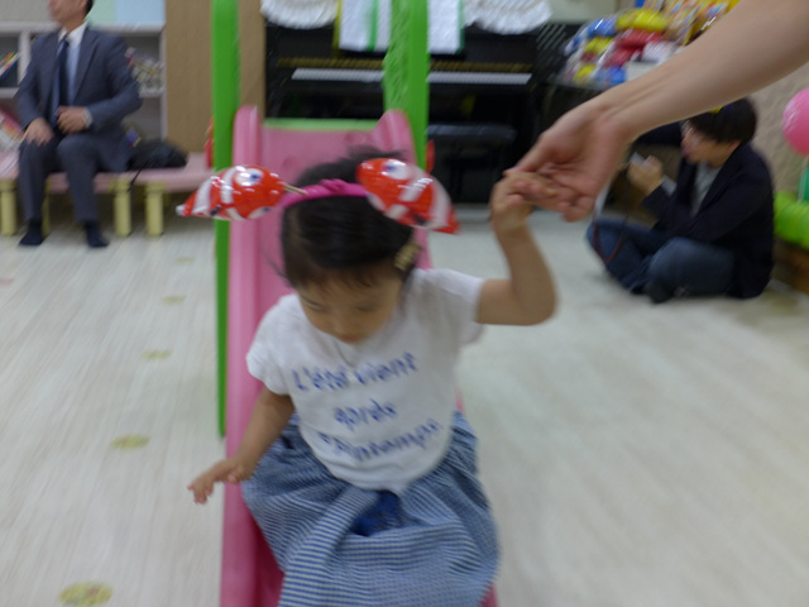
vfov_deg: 30.9
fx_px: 1098
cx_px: 404
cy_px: 304
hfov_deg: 40.4
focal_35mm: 47
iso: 125
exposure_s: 1/80
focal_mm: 9.2
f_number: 1.8
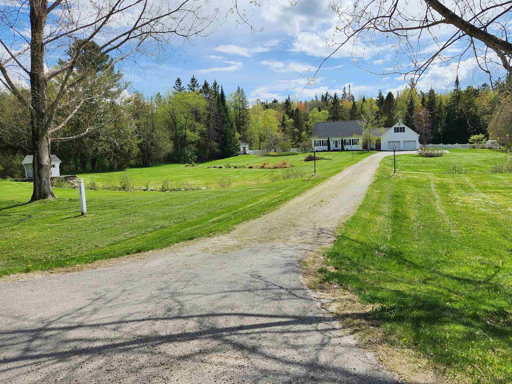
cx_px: 310
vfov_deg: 49.8
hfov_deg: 62.8
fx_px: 414
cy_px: 190
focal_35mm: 28
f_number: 1.8
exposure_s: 1/2643
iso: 20
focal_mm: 5.4
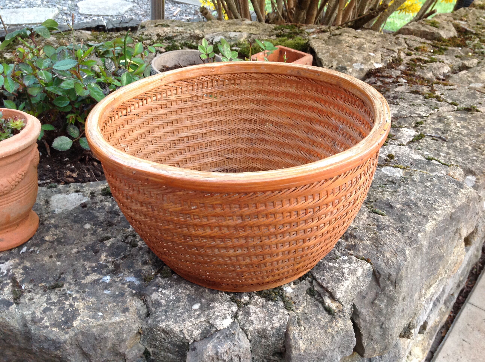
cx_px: 242
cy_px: 181
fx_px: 490
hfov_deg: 52.7
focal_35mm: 35
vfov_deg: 40.6
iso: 125
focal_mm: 4.28
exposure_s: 1/15
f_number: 2.4
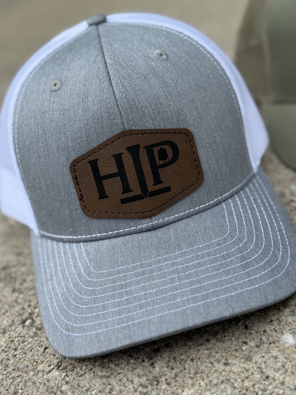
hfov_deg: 30.3
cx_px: 148
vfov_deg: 39.7
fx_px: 547
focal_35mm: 48
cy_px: 198
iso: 64
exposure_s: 1/1100
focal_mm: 6.76
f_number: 1.78
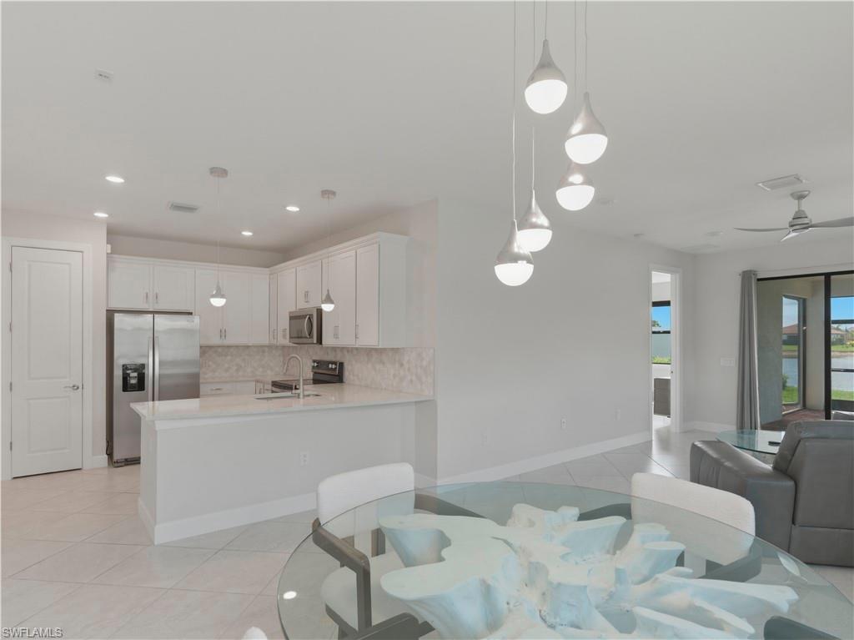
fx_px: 444
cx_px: 427
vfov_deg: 71.6
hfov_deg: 87.8
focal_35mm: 18
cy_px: 320
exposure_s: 1/30
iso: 100
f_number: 7.1
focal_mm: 23
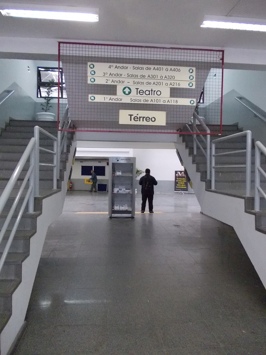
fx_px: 287
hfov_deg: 49.8
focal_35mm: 28
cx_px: 133
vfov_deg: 63.4
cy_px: 178
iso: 400
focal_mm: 4
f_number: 2.7
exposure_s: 1/125
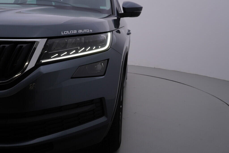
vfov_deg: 36.9
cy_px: 76
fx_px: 229
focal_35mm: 36
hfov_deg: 53.1
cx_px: 114
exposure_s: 1/125
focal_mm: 24
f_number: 5.6
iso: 125
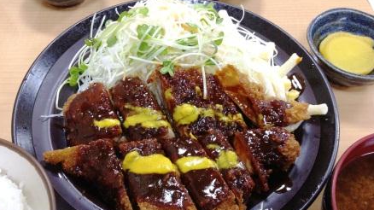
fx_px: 387
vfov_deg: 30.3
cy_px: 127
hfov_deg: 51.6
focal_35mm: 39
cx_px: 184
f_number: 2.4
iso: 200
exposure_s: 1/20
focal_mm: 4.28
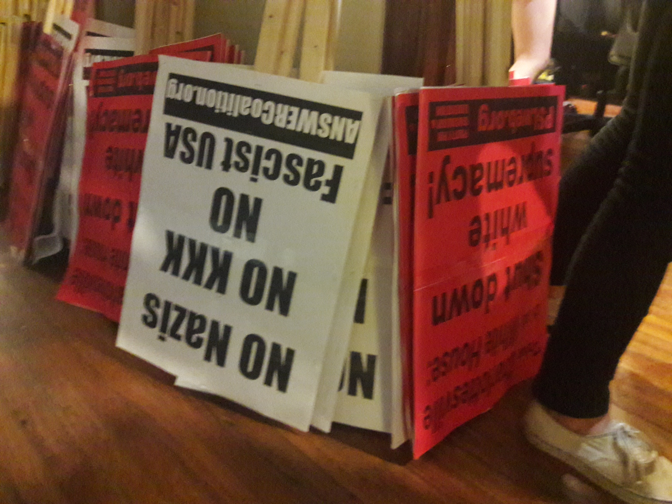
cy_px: 252
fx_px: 544
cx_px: 336
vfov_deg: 49.7
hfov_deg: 63.4
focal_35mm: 28
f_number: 1.9
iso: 800
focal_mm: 3.7
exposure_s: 1/17
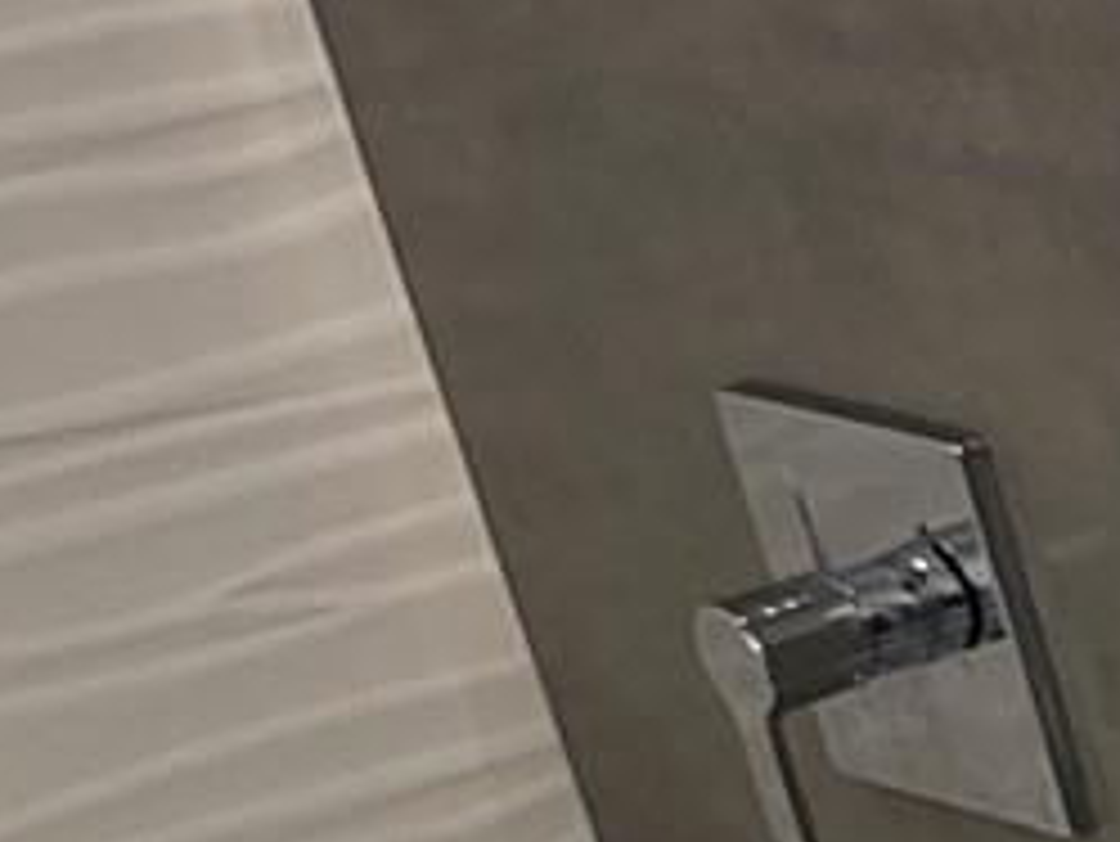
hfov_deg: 9.6
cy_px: 1797
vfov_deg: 9.0
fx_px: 4985
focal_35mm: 154
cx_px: 3481
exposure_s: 1/120
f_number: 1.8
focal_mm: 5
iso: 64
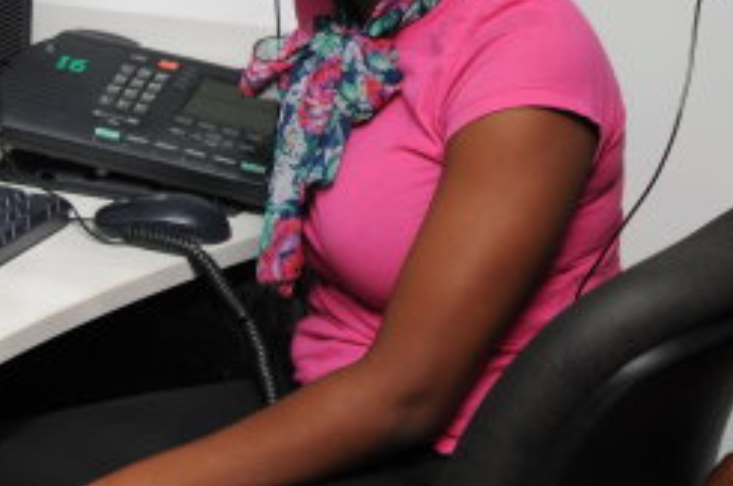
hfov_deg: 15.3
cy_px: 1
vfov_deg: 10.1
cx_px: 480
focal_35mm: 134
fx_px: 2723
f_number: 6.3
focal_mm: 40
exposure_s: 1/60
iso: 400
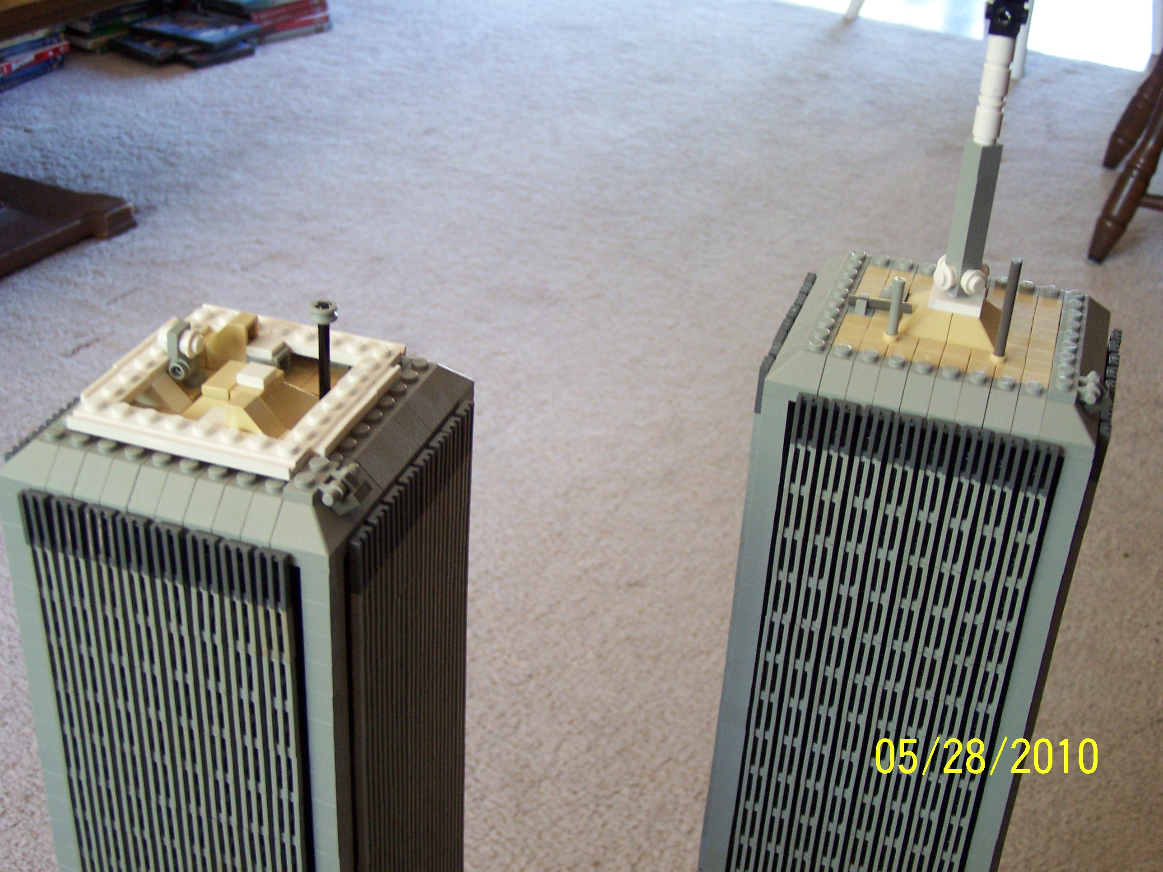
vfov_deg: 28.6
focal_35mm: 51
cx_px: 582
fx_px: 1713
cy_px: 436
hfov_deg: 37.5
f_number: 3
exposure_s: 1/15
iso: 140
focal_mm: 8.5
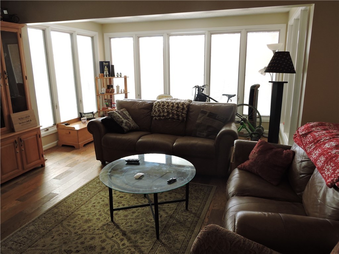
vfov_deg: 49.7
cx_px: 170
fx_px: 274
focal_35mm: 28
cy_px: 127
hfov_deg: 63.4
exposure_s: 1/30
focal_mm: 5
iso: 280
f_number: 3.5
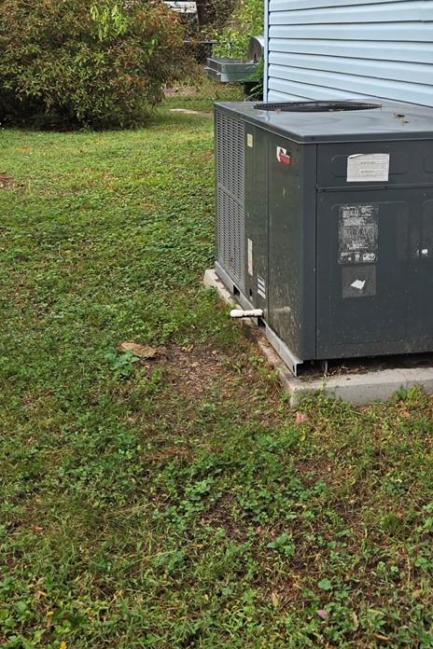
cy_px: 192
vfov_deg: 35.7
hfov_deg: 24.6
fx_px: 992
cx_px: 224
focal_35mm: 55
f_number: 1.8
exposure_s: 1/197
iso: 25
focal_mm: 5.4
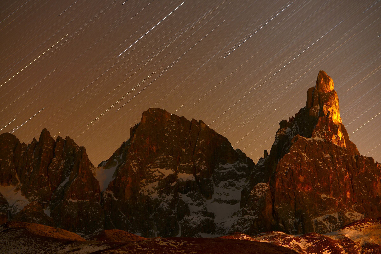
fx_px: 656
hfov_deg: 32.4
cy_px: 127
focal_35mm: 62
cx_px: 190
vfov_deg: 21.9
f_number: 5.6
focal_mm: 62
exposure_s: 1722
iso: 100
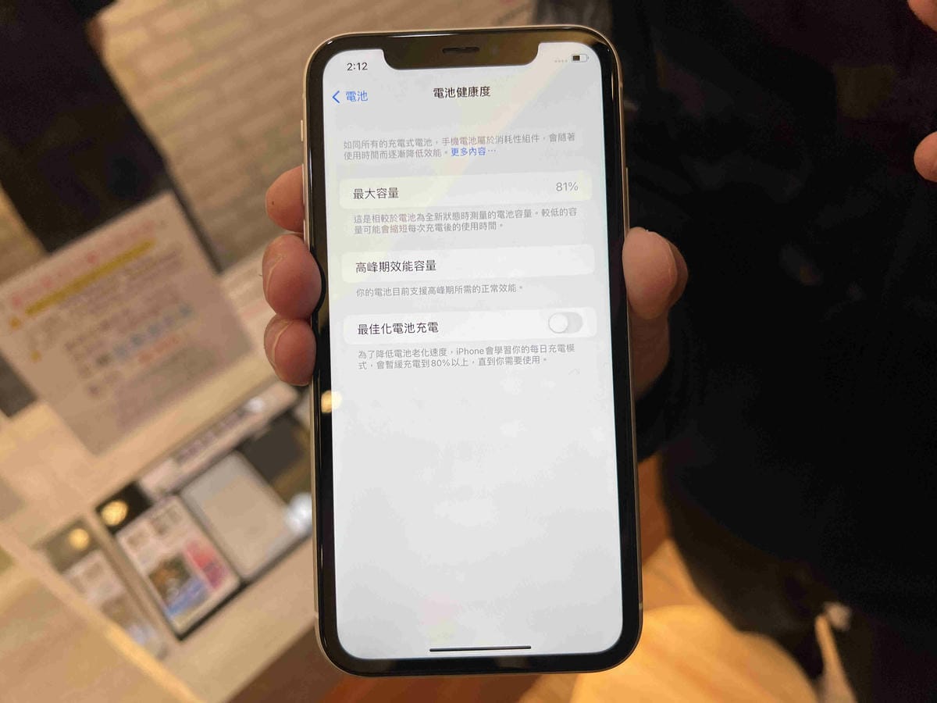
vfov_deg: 53.1
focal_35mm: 26
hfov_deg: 67.3
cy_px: 352
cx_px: 468
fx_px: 704
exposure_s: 1/177
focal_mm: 5.7
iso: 40
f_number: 1.5
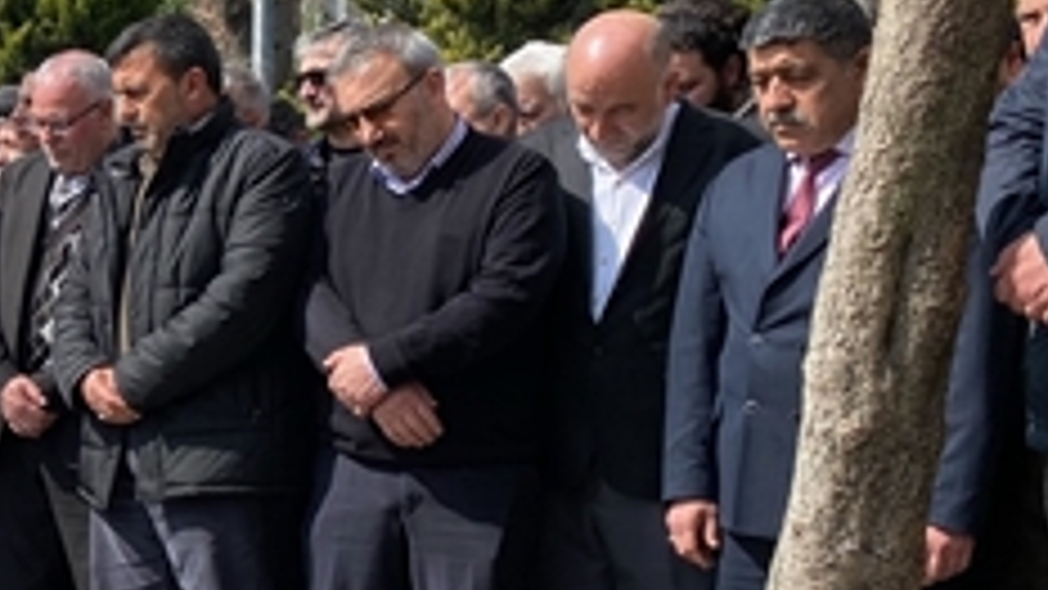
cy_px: 414
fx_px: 2028
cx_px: -256
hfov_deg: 25.5
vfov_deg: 16.5
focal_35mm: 73
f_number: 1.8
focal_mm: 4.25
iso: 32
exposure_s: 1/2028
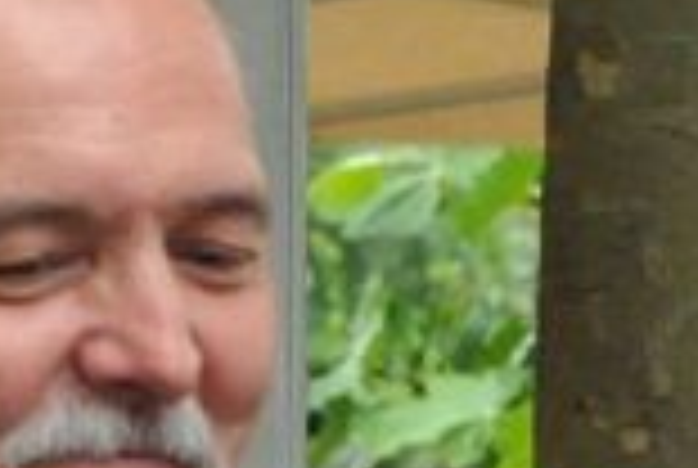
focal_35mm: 573
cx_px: 1247
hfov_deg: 3.6
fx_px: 11131
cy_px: 986
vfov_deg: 2.4
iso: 3200
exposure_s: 1/800
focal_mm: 58
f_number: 7.1
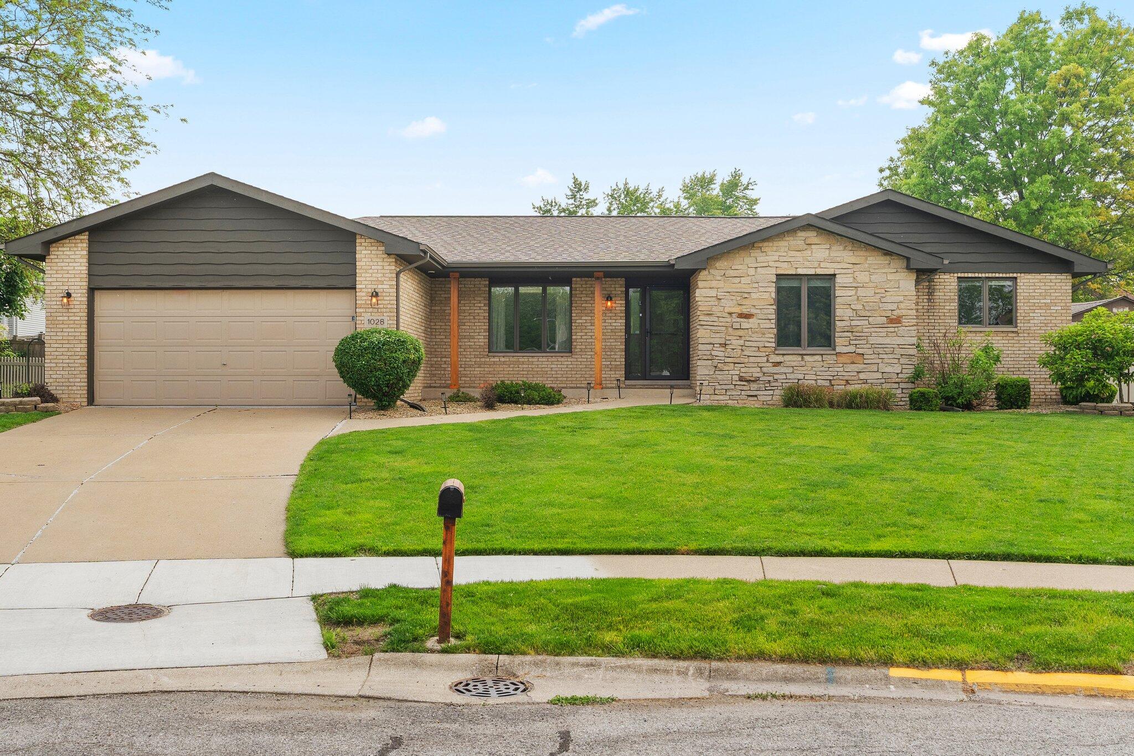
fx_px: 1134
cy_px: 378
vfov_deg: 36.9
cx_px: 567
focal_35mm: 36
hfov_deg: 53.1
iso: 400
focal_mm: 24
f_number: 9
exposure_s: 1/250
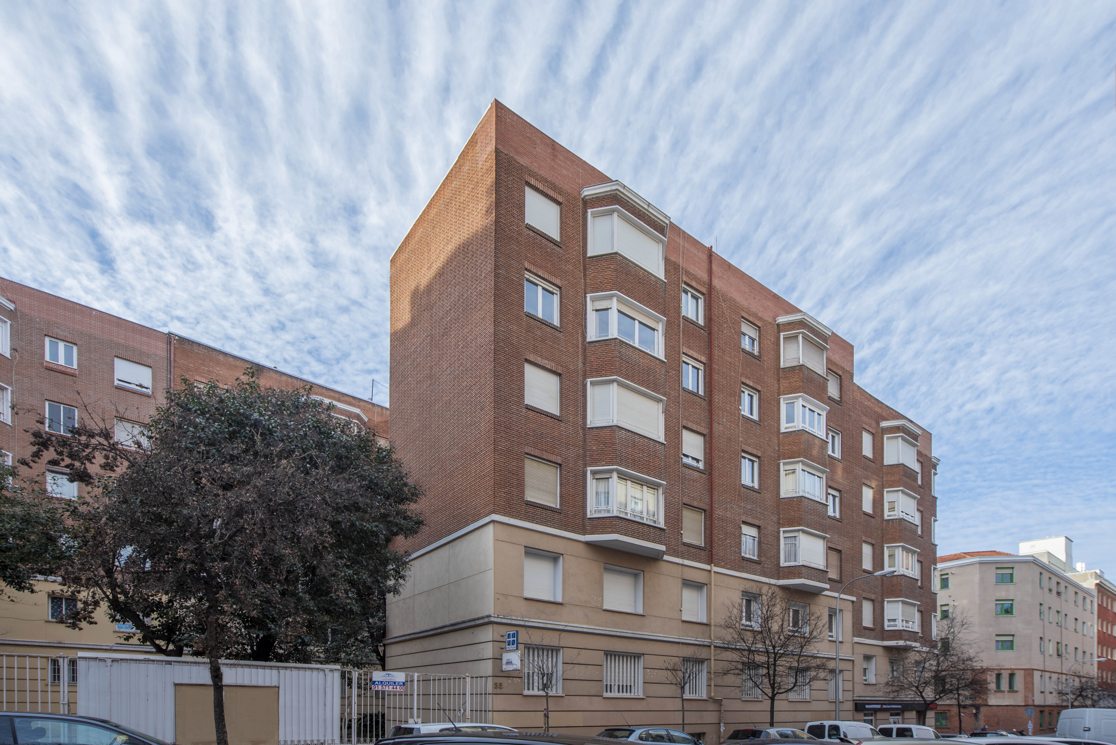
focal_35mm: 19
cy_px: 372
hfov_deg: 86.9
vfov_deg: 64.6
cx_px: 558
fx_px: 589
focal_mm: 19
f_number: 8
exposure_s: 1/80
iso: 100
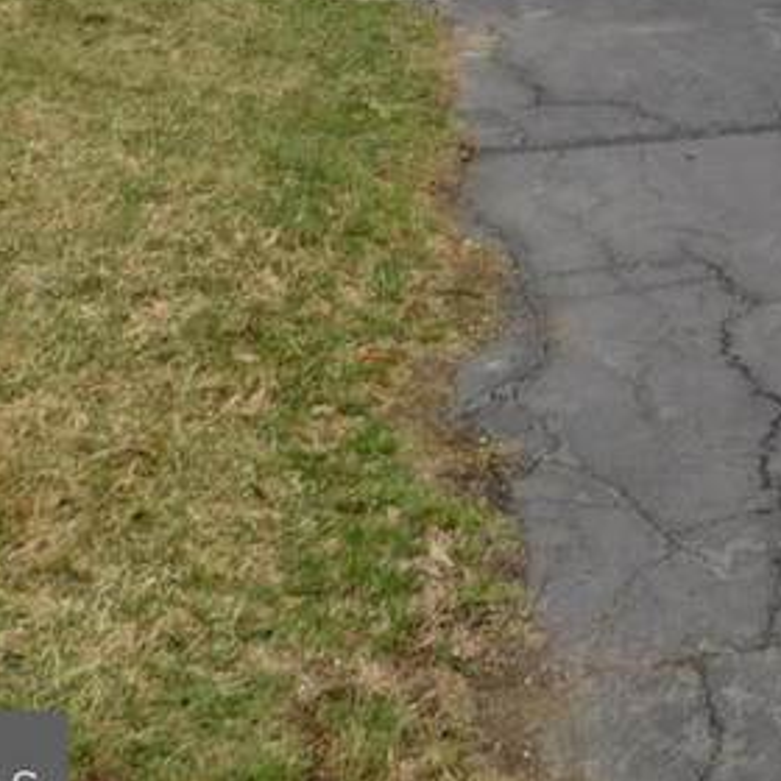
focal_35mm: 93
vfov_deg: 16.5
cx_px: 1417
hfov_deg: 15.8
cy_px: -485
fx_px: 2374
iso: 125
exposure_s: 1/640
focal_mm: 4
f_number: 3
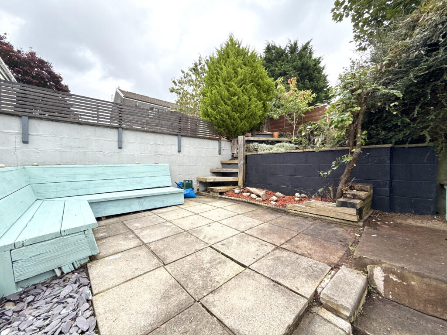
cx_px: 224
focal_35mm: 14
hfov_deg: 102.1
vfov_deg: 85.7
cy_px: 168
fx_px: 181
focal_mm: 2.22
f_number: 2.2
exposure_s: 1/214
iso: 50
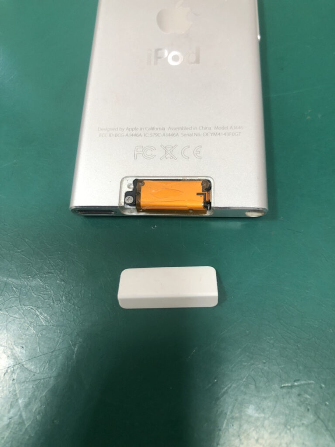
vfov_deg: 63.4
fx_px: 361
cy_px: 224
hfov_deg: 49.7
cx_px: 168
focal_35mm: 28
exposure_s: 1/33
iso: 40
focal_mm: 3.99
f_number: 1.8
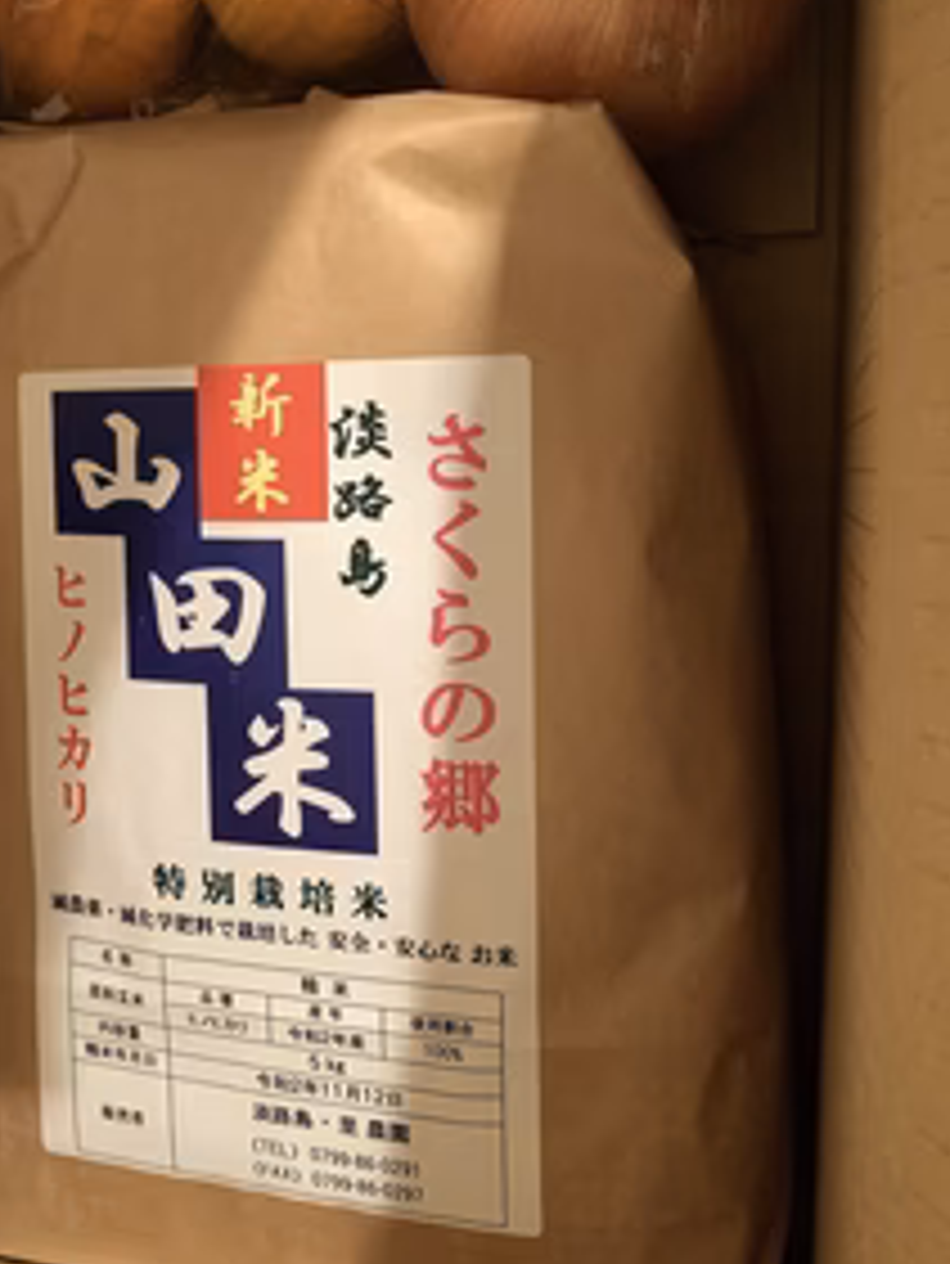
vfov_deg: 50.0
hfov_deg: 38.1
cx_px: 293
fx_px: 1353
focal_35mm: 37
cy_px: 544
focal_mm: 4.25
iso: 500
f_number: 1.8
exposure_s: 1/25
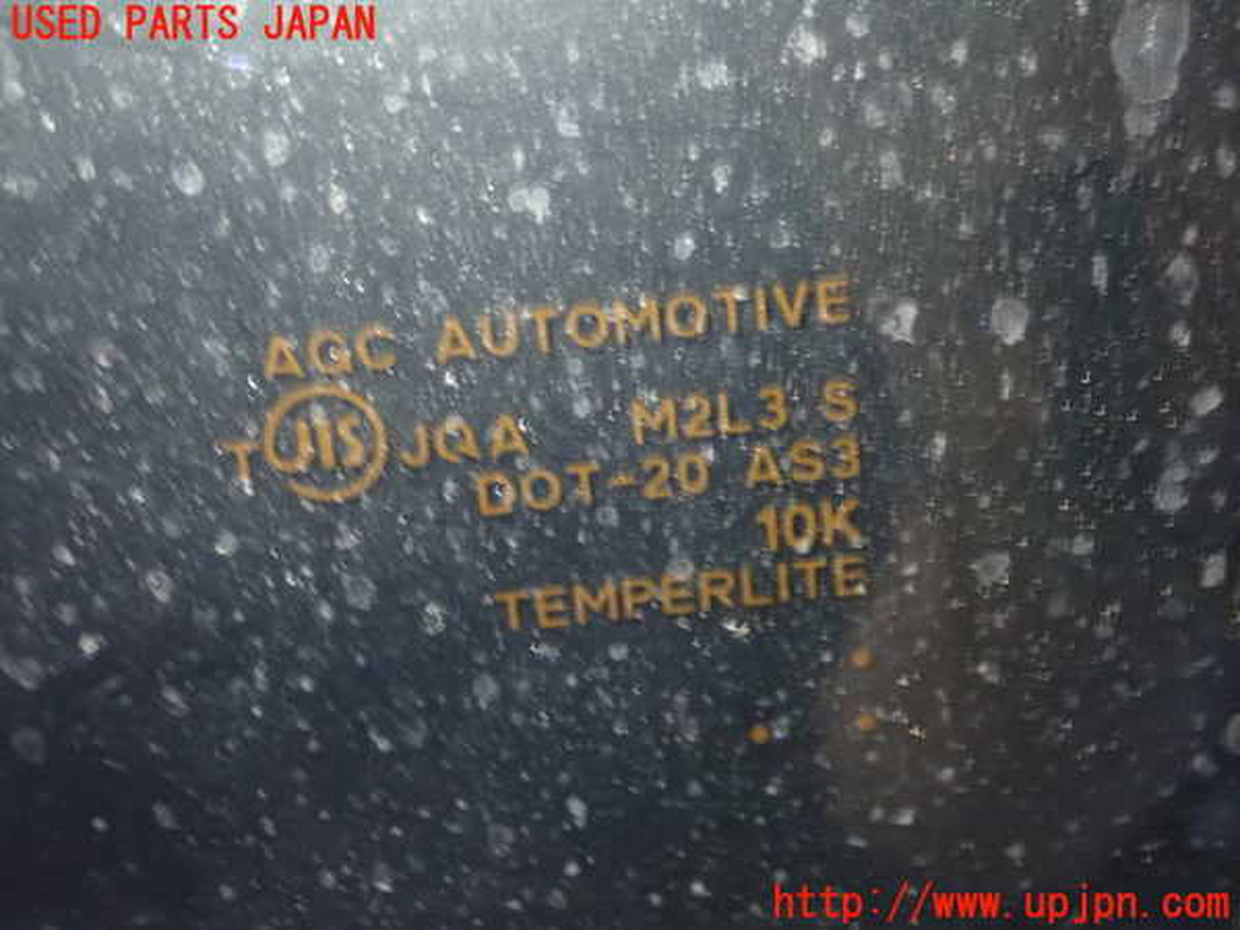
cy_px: 465
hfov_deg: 36.2
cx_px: 620
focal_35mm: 53
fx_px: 1899
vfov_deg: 27.5
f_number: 3.4
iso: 1600
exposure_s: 1/6
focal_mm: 9.61
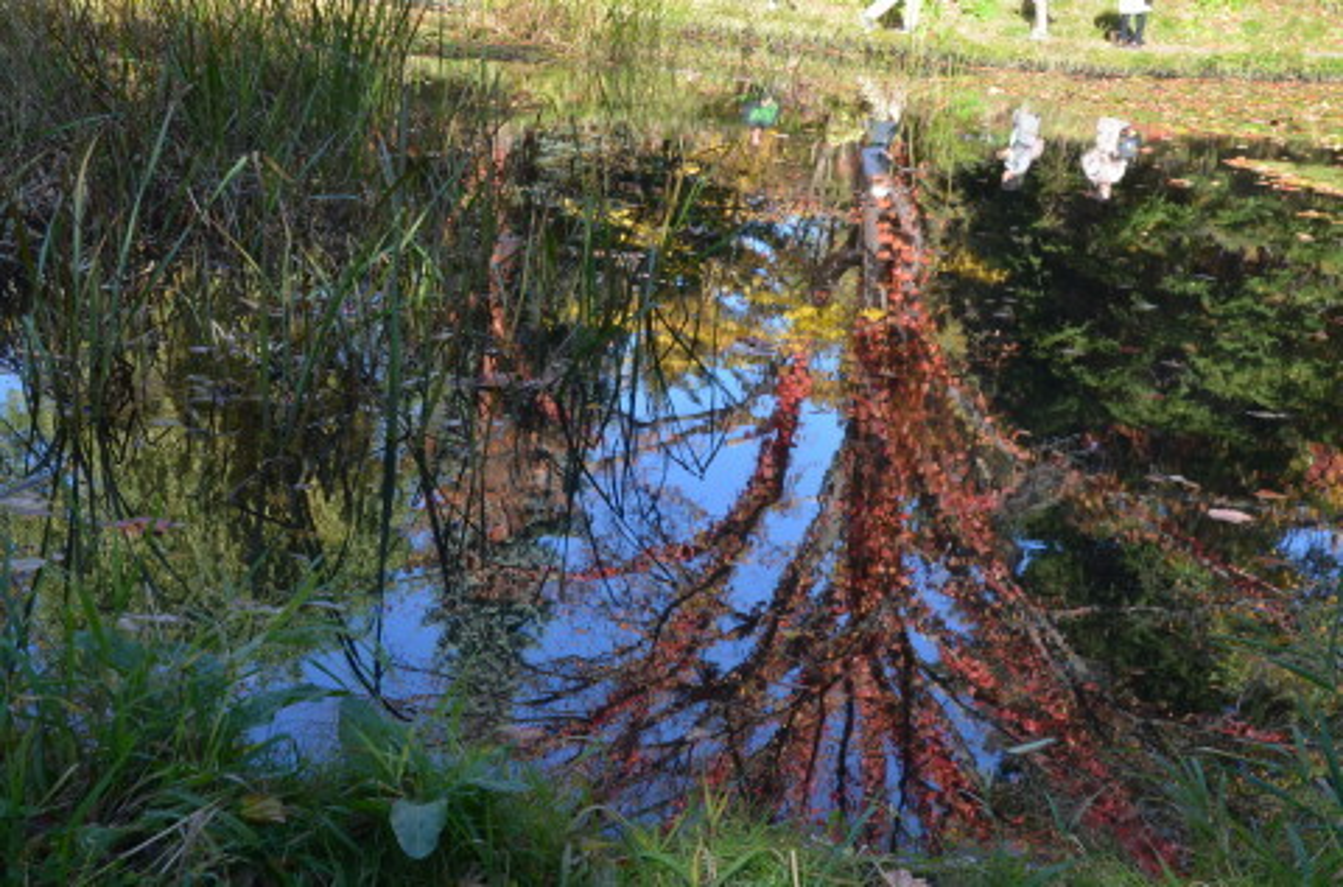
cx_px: 672
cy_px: 444
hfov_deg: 41.2
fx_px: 1785
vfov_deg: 27.9
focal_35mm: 48
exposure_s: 1/50
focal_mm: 32
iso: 200
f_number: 16
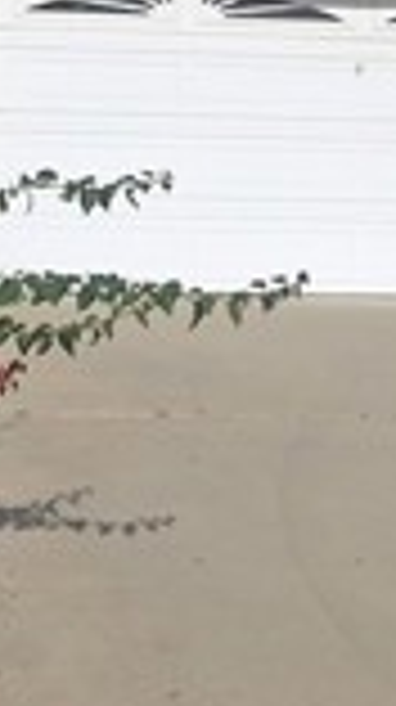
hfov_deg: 11.8
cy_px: 198
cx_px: 284
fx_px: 1909
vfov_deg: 20.8
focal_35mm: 102
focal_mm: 5.54
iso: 40
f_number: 1.8
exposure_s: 1/5435
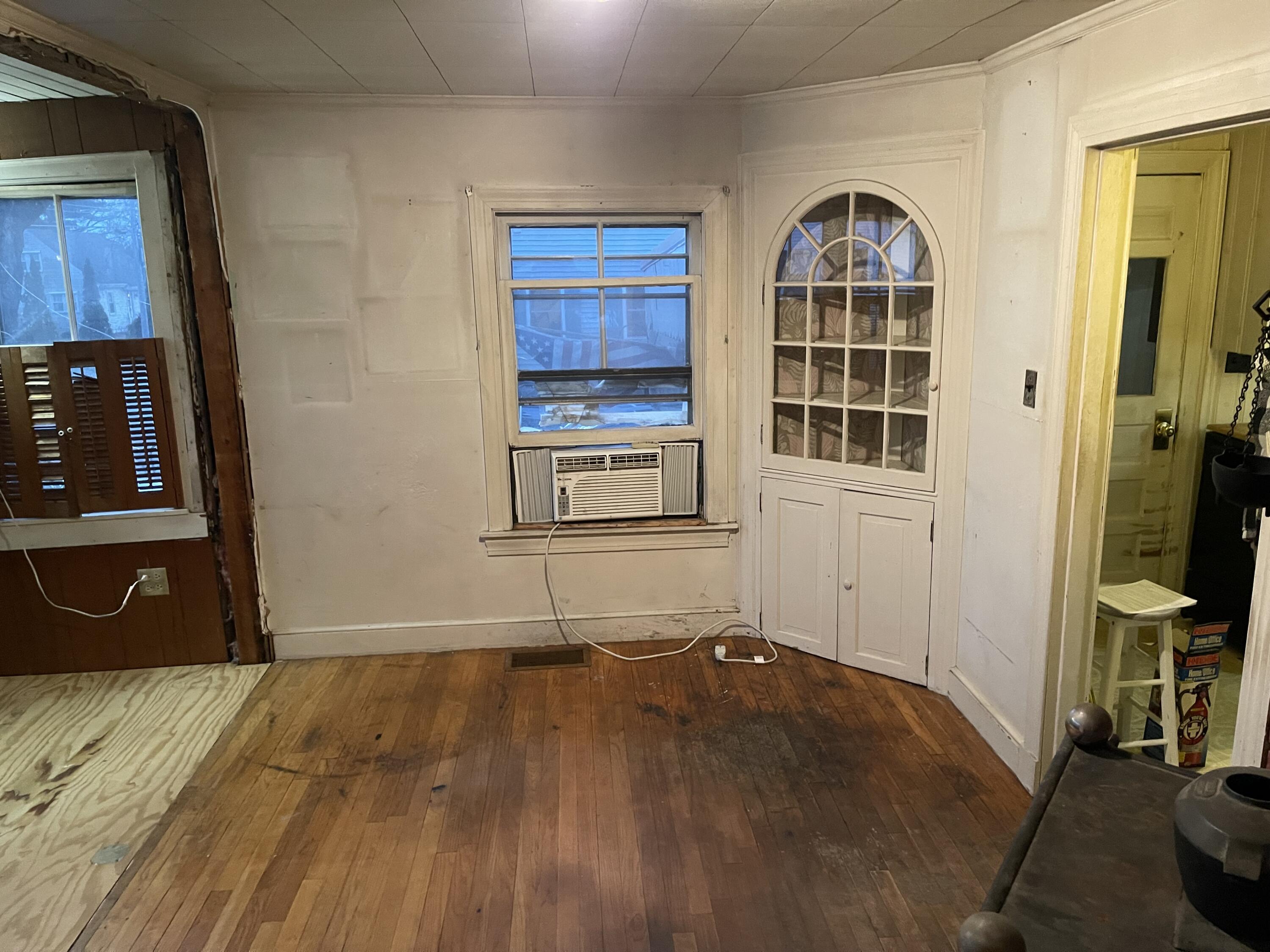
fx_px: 917
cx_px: 635
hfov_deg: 69.4
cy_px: 476
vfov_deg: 54.9
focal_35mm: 25
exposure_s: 1/30
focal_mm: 5.1
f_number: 1.6
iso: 500
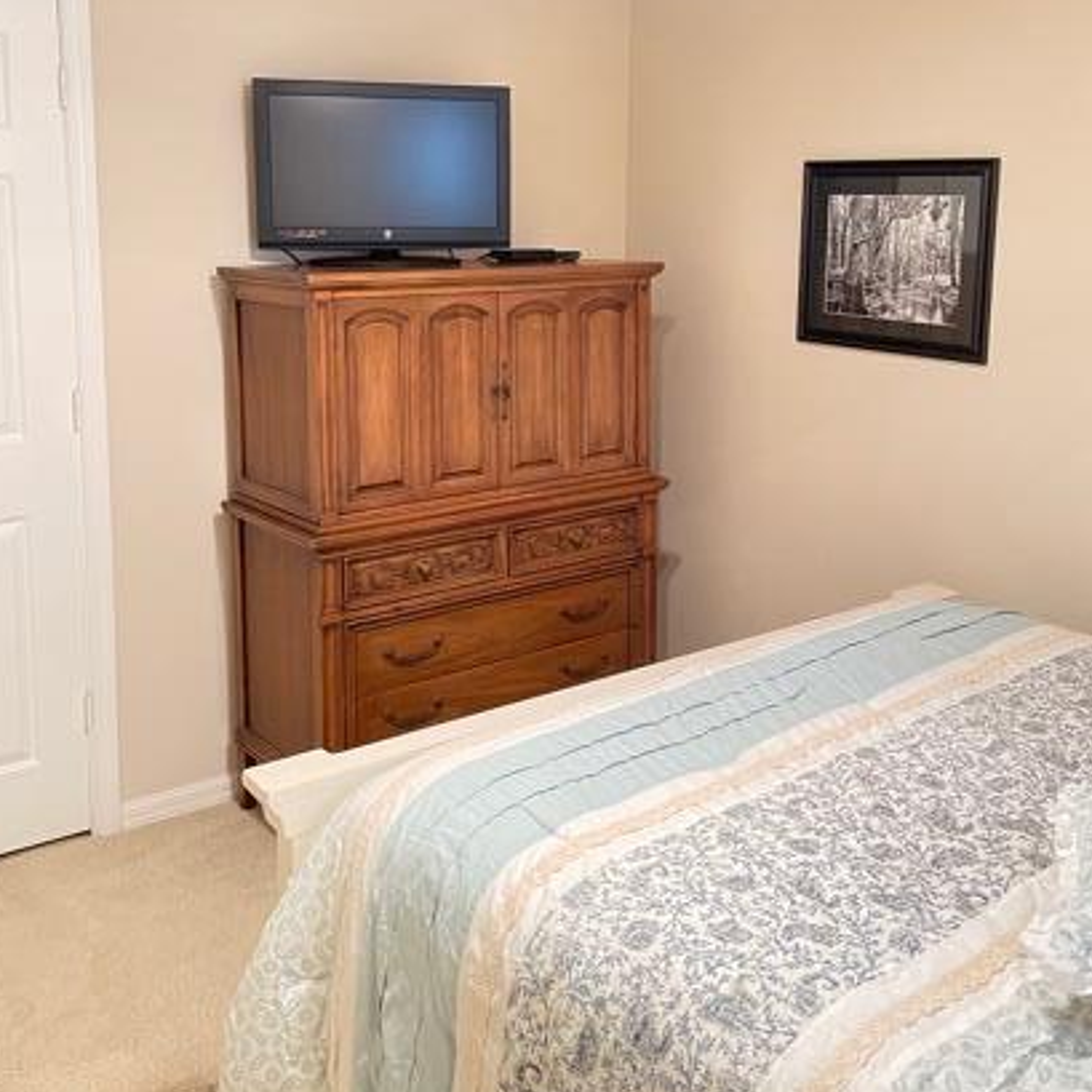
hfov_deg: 46.0
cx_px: 579
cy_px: 355
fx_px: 1285
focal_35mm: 36
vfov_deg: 45.3
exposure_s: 1/30
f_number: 1.6
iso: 640
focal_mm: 4.2
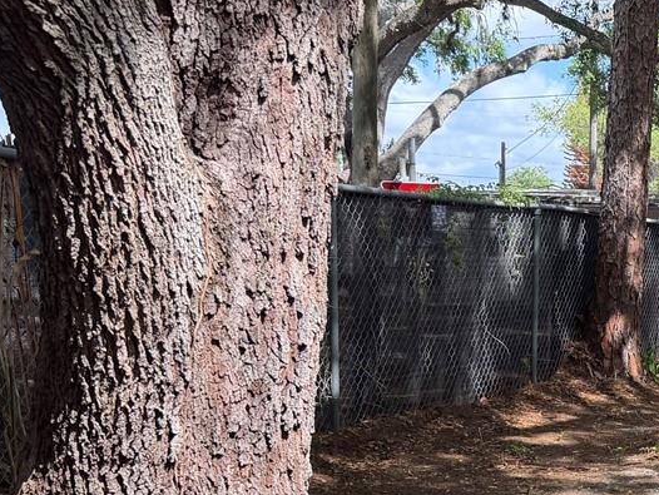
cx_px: 734
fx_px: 1390
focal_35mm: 73
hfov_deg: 24.7
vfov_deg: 19.8
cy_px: 447
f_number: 1.78
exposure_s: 1/1292
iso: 100
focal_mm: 6.76
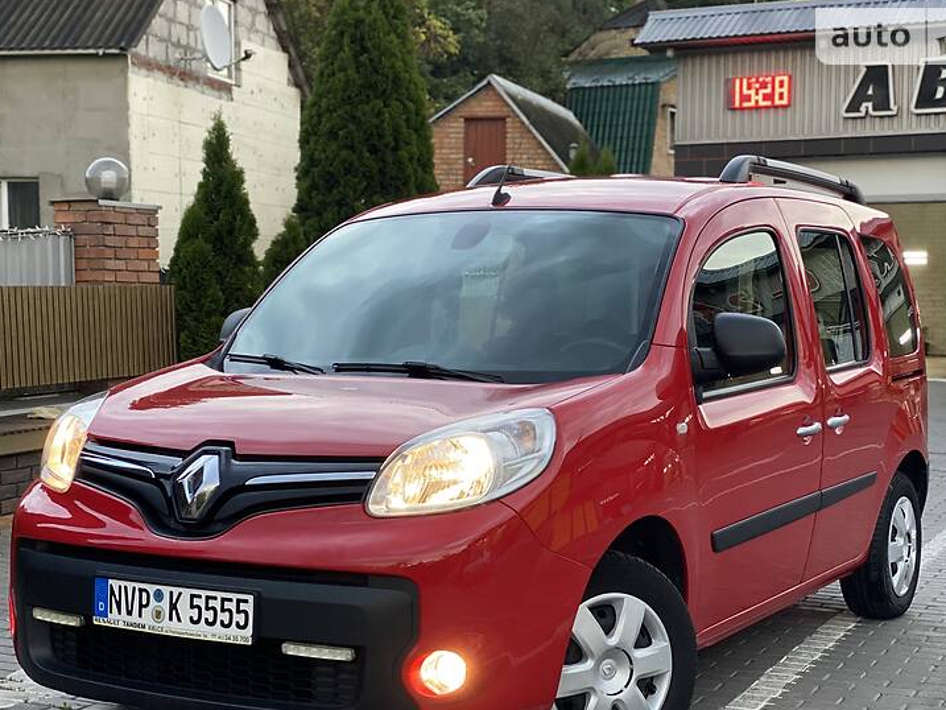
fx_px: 1585
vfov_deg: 25.2
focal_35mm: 58
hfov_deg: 33.2
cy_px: 388
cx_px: 497
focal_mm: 6
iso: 250
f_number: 2
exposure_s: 1/93
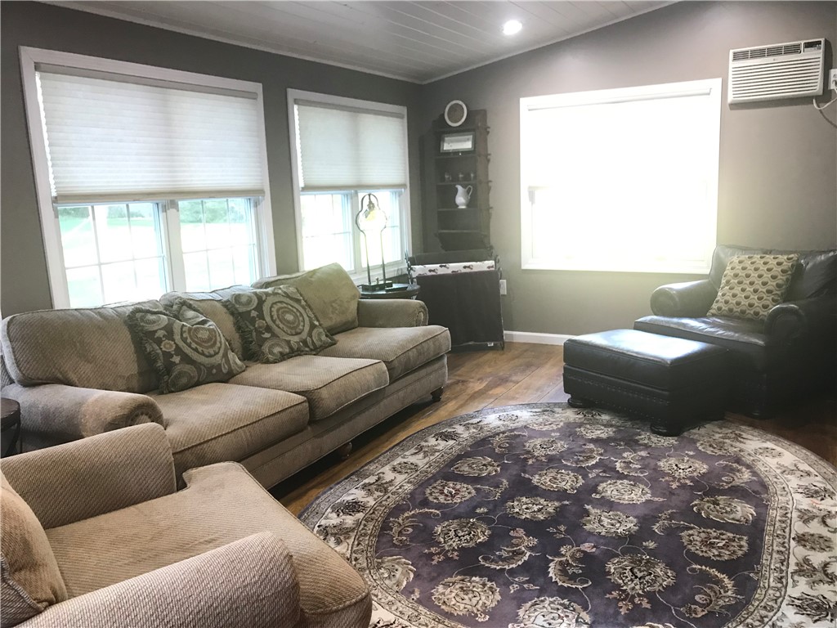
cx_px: 418
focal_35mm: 28
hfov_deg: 63.4
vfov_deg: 49.7
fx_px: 677
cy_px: 314
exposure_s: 1/15
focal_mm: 3.99
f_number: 1.8
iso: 40
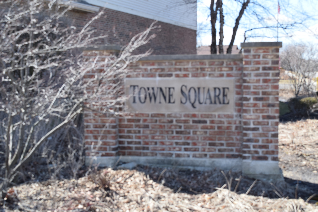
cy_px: 106
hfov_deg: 37.9
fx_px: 464
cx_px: 159
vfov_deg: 25.8
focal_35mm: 52
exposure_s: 1/250
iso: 320
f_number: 8
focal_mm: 35
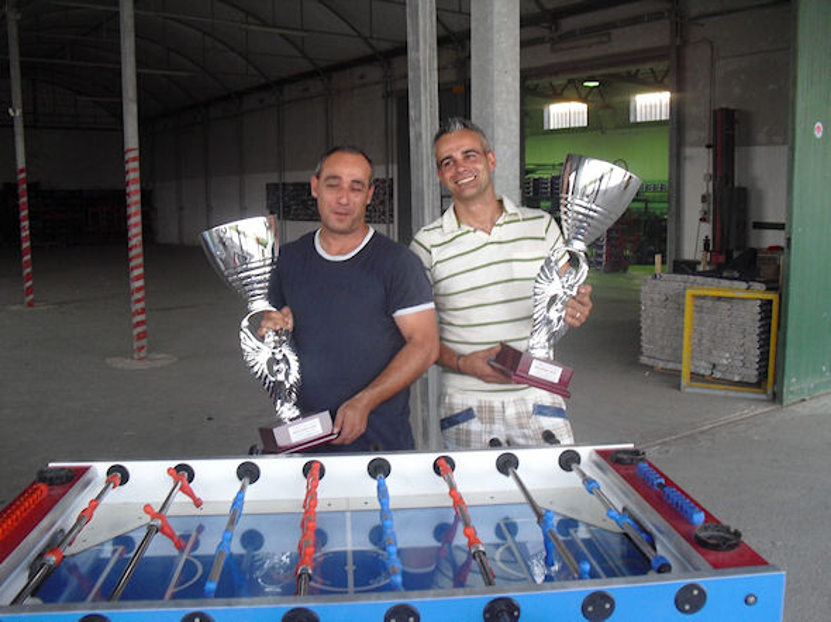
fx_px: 864
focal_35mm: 36
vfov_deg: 39.6
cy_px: 311
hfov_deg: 51.4
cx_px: 416
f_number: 3.1
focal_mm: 6.3
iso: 200
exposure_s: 1/40
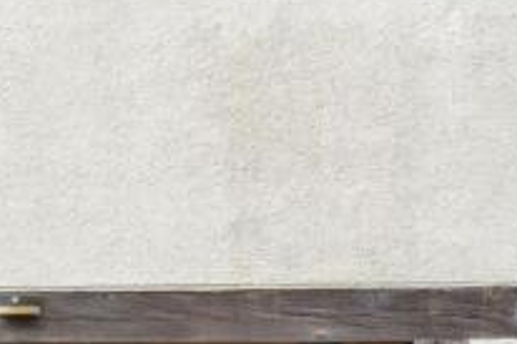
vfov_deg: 14.3
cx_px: 49
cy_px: 513
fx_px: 1277
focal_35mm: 89
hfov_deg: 22.3
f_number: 8
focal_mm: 28
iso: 400
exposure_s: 1/320
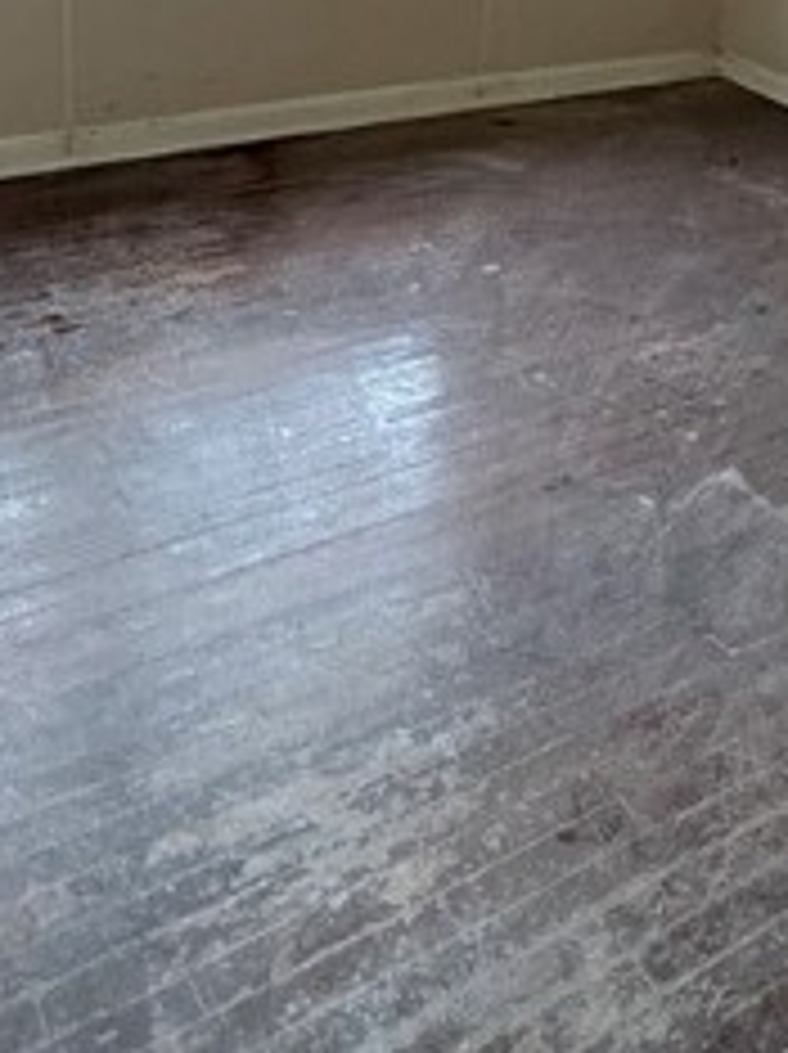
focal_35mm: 46
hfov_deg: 30.9
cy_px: -9
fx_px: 1399
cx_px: 594
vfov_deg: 36.9
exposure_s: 1/99
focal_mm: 2.22
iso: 320
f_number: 2.2
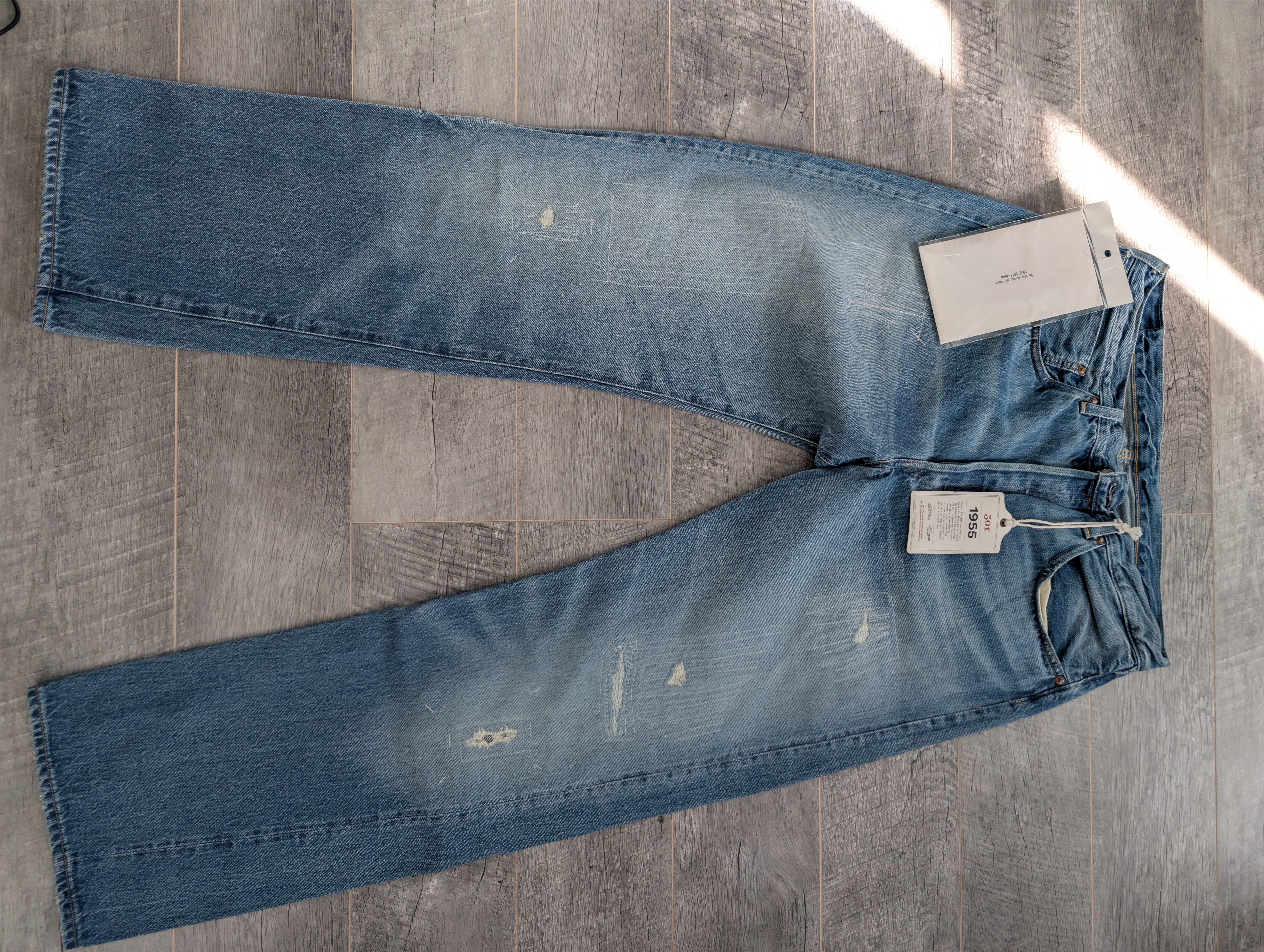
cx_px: 632
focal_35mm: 24
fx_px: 878
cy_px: 476
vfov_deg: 56.9
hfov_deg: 71.5
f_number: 1.68
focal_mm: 6.9
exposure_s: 1/119
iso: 186
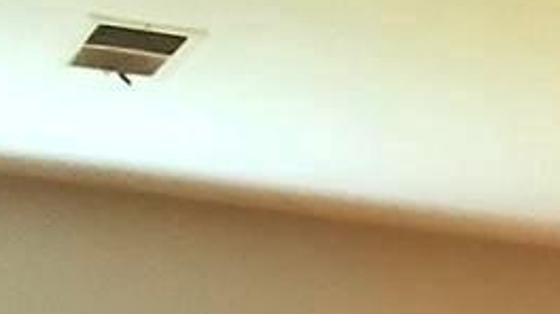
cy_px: 1585
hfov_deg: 9.3
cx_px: 1061
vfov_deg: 4.6
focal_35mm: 220
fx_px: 3264
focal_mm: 3.08
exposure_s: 1/60
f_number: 2
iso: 200
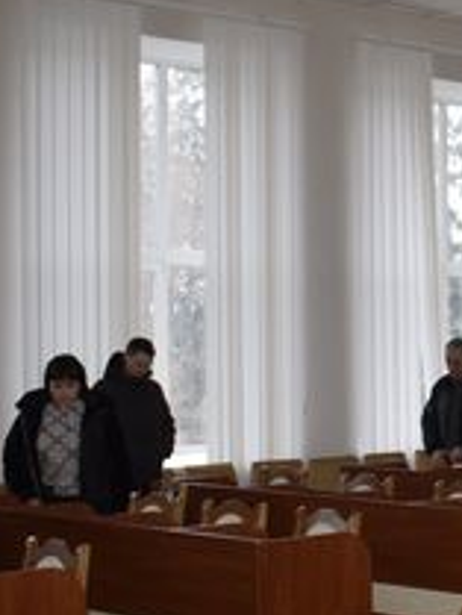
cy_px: 374
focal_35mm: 93
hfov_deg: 14.7
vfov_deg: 21.0
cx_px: 718
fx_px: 1653
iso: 800
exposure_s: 1/60
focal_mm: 18
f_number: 4
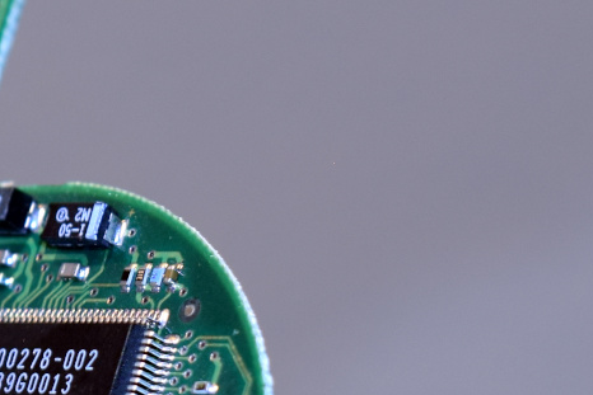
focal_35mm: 309
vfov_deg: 4.5
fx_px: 5091
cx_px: -550
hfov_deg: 6.5
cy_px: 244
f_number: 5.6
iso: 200
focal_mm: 50
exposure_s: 1/10
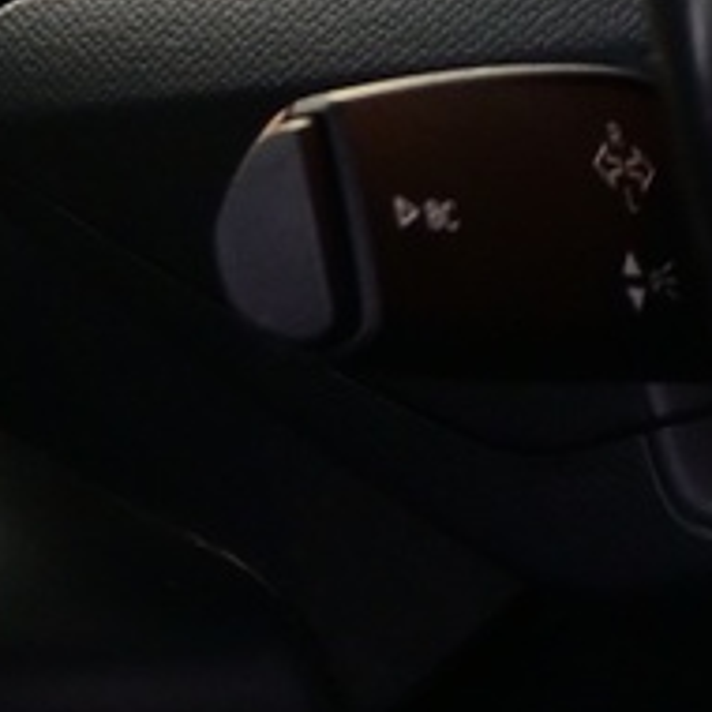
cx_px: 2687
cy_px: 146
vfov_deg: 8.2
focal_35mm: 212
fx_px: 4929
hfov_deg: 6.8
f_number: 3.8
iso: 900
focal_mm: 19.5
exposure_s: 1/30
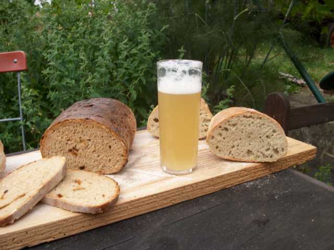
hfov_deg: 58.4
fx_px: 299
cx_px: 167
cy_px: 125
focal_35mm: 31
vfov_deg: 45.4
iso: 80
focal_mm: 5.7
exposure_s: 1/71.5
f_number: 8.8
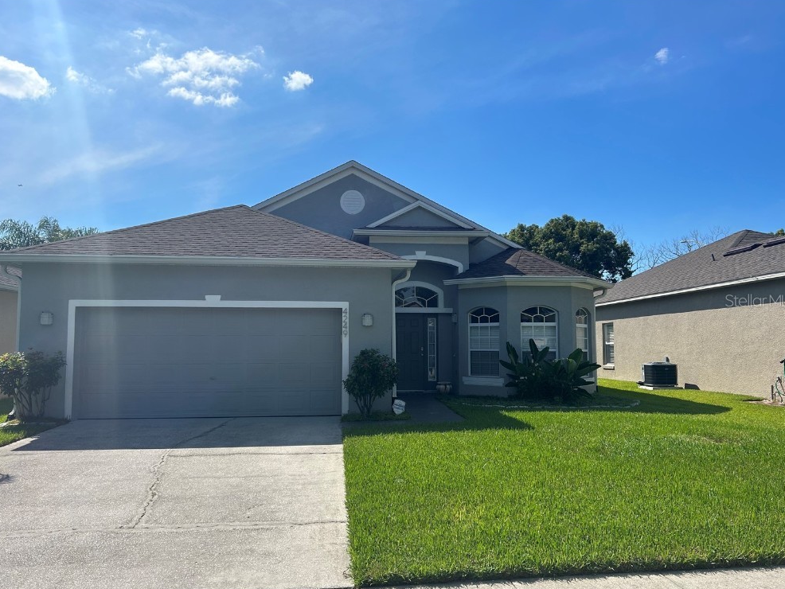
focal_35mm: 27
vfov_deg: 51.4
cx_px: 392
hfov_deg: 65.3
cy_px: 300
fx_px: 612
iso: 50
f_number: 1.5
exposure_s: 1/6579
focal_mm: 5.7
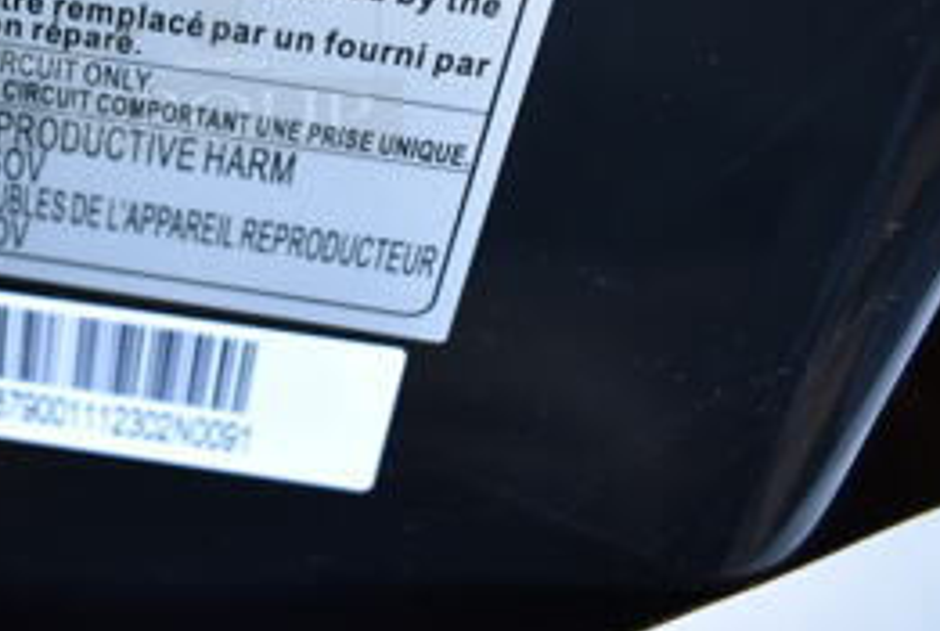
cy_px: -36
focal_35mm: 63
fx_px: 1648
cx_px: 4
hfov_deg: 29.7
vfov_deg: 20.8
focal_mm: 18
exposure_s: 1/30
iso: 360
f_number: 3.5
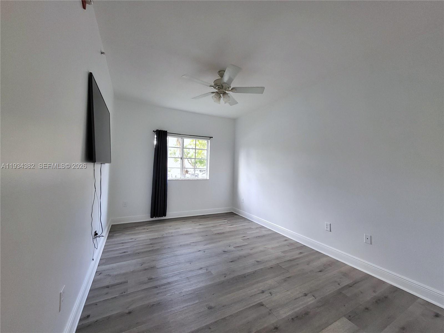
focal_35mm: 13
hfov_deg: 106.2
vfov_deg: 89.9
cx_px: 222
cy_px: 166
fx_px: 167
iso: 250
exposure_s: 1/60
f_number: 2.2
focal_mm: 1.74
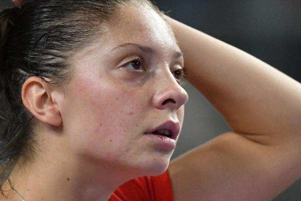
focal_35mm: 938
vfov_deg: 1.5
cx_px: 221
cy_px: 175
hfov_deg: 2.2
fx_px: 7844
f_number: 4
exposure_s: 1/1600
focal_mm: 400
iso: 4000
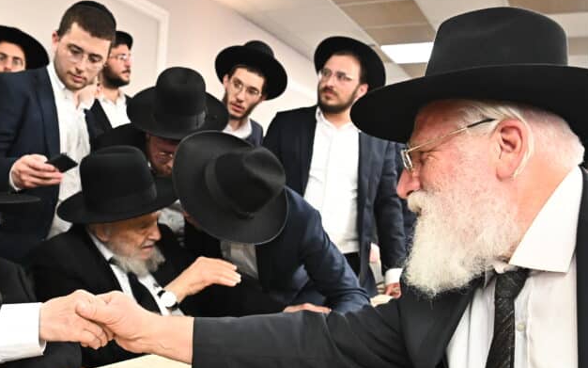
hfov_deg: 49.0
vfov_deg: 31.9
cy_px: 216
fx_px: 641
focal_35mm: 40
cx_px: 232
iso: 3200
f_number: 5
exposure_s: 1/200
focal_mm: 24
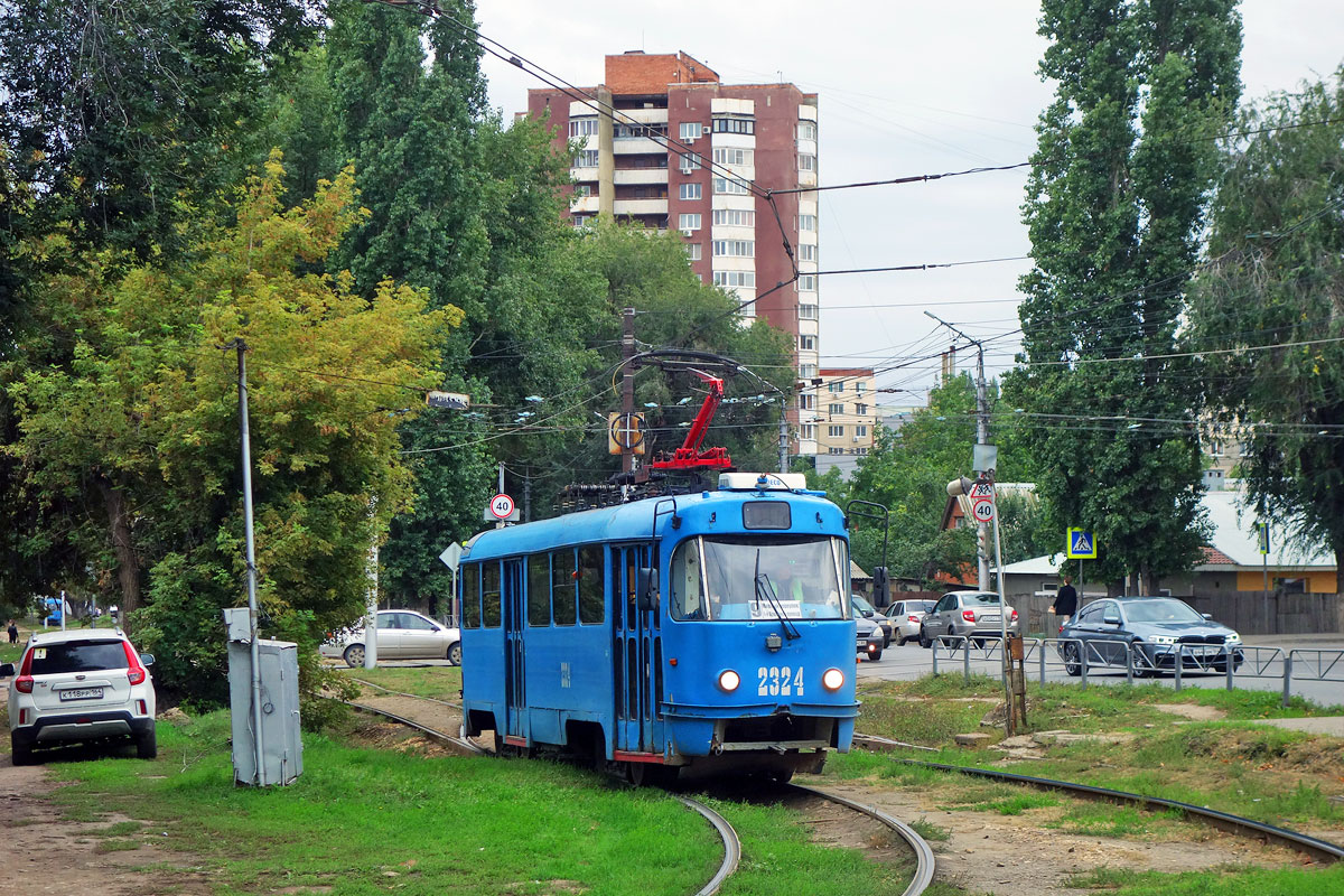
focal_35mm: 80
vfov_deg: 17.1
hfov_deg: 25.4
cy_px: 448
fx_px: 2986
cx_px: 672
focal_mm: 29.8
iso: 320
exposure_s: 1/500
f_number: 4.5
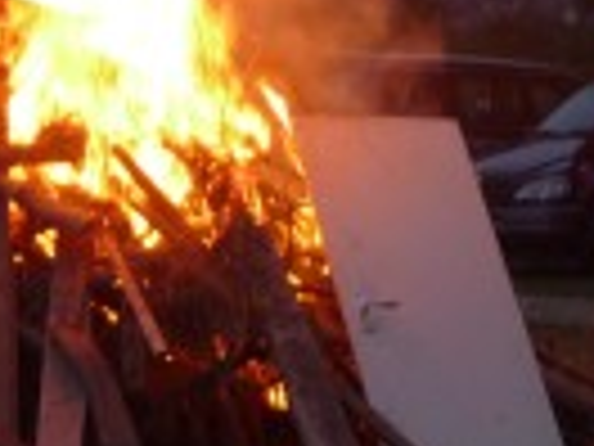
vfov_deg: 7.3
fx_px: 3501
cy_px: 261
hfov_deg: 9.5
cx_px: -153
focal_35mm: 204
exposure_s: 1/30
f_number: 4.1
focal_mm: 7.6
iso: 160
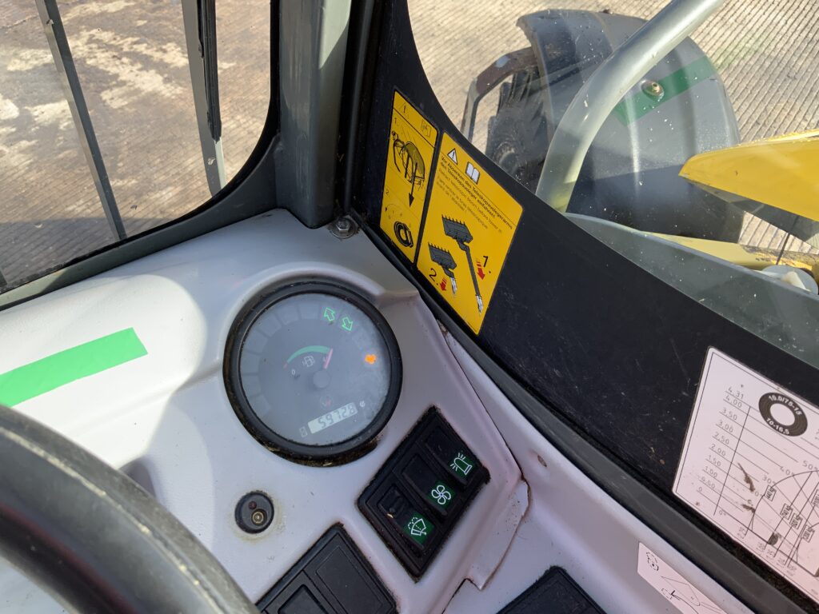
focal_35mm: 29
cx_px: 410
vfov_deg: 48.2
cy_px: 307
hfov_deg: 61.7
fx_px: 686
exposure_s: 1/206
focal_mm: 3
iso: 16
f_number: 1.8
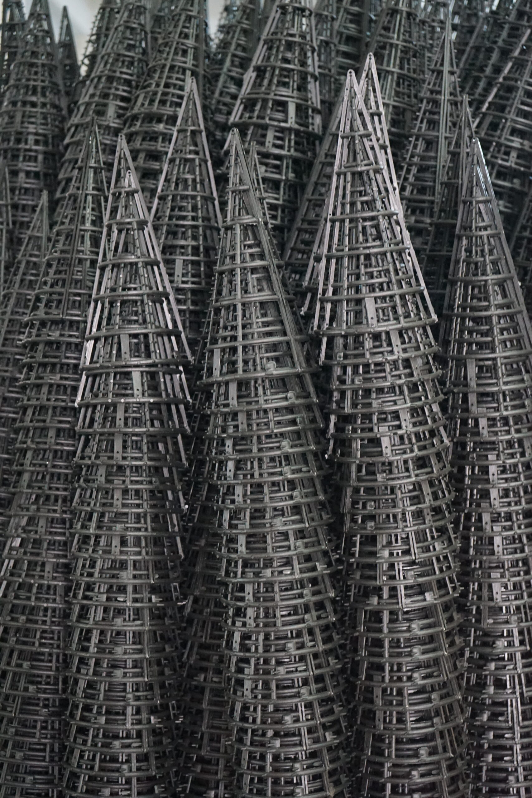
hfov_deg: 22.6
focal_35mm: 60
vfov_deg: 33.4
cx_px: 266
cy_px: 399
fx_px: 1330
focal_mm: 60
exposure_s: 1/20
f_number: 5
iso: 6400
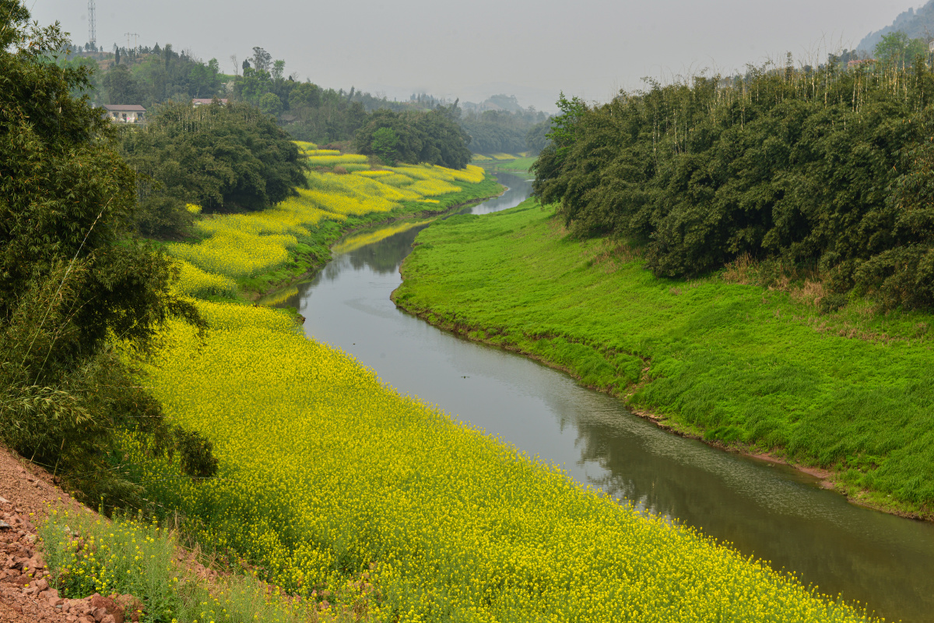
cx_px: 467
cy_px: 312
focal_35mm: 70
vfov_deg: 19.5
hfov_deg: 28.8
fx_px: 1817
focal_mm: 70
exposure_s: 1/100
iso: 100
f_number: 11
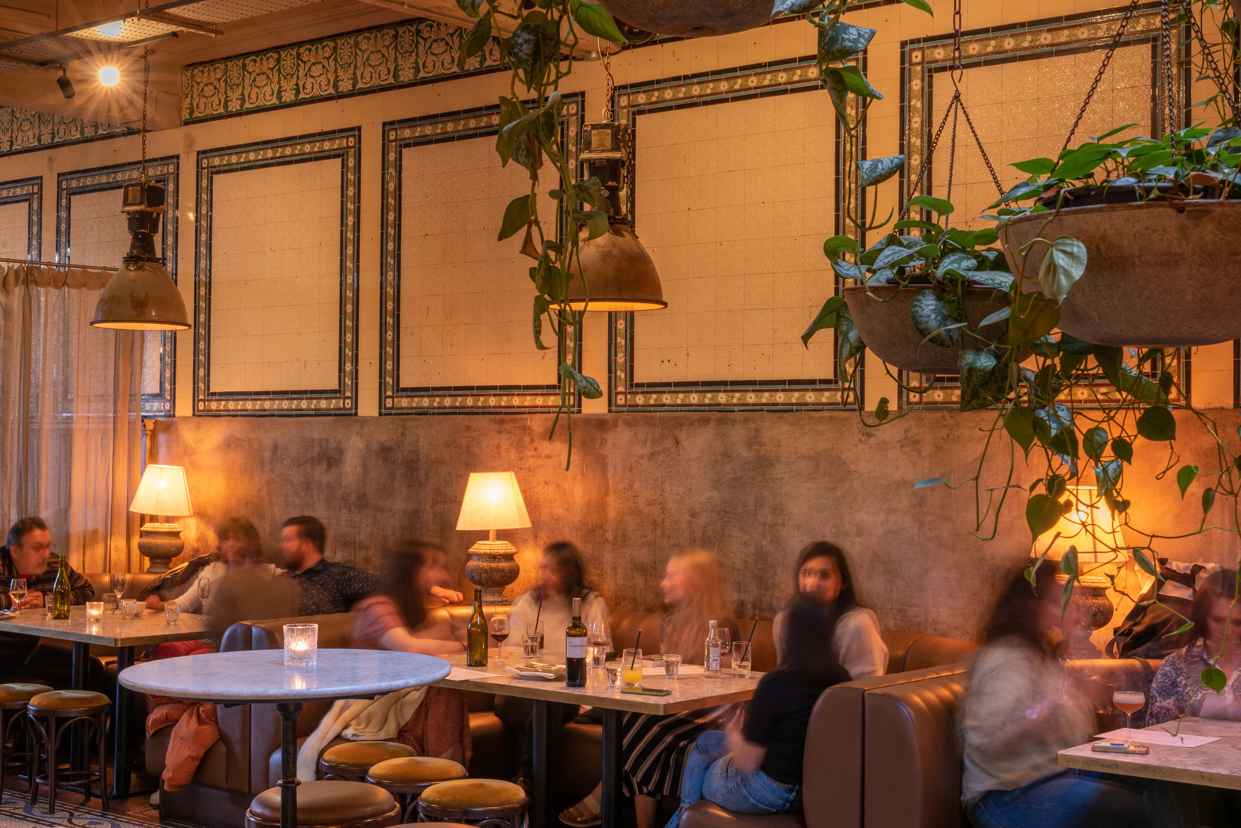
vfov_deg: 26.0
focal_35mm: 52
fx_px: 1793
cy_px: 414
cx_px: 620
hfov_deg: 38.2
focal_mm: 52
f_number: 18
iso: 50
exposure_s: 20
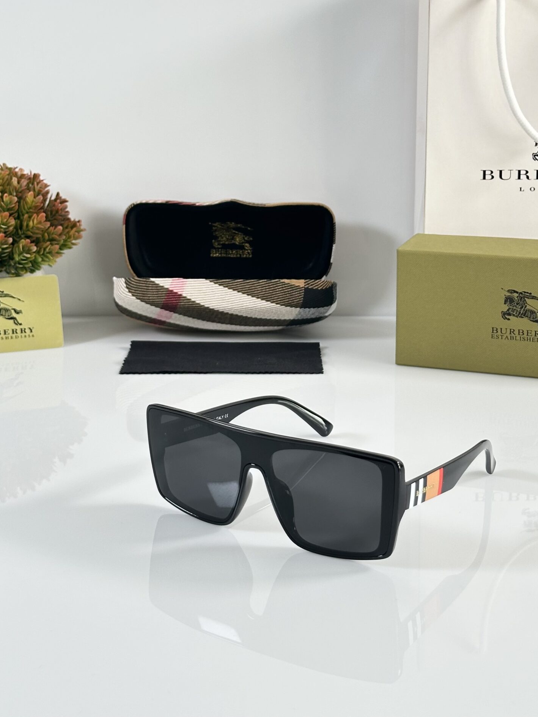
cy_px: 236
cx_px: 291
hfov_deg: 22.6
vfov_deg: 29.6
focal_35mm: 65
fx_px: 1347
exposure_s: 1/100
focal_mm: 6.86
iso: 80
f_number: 1.78
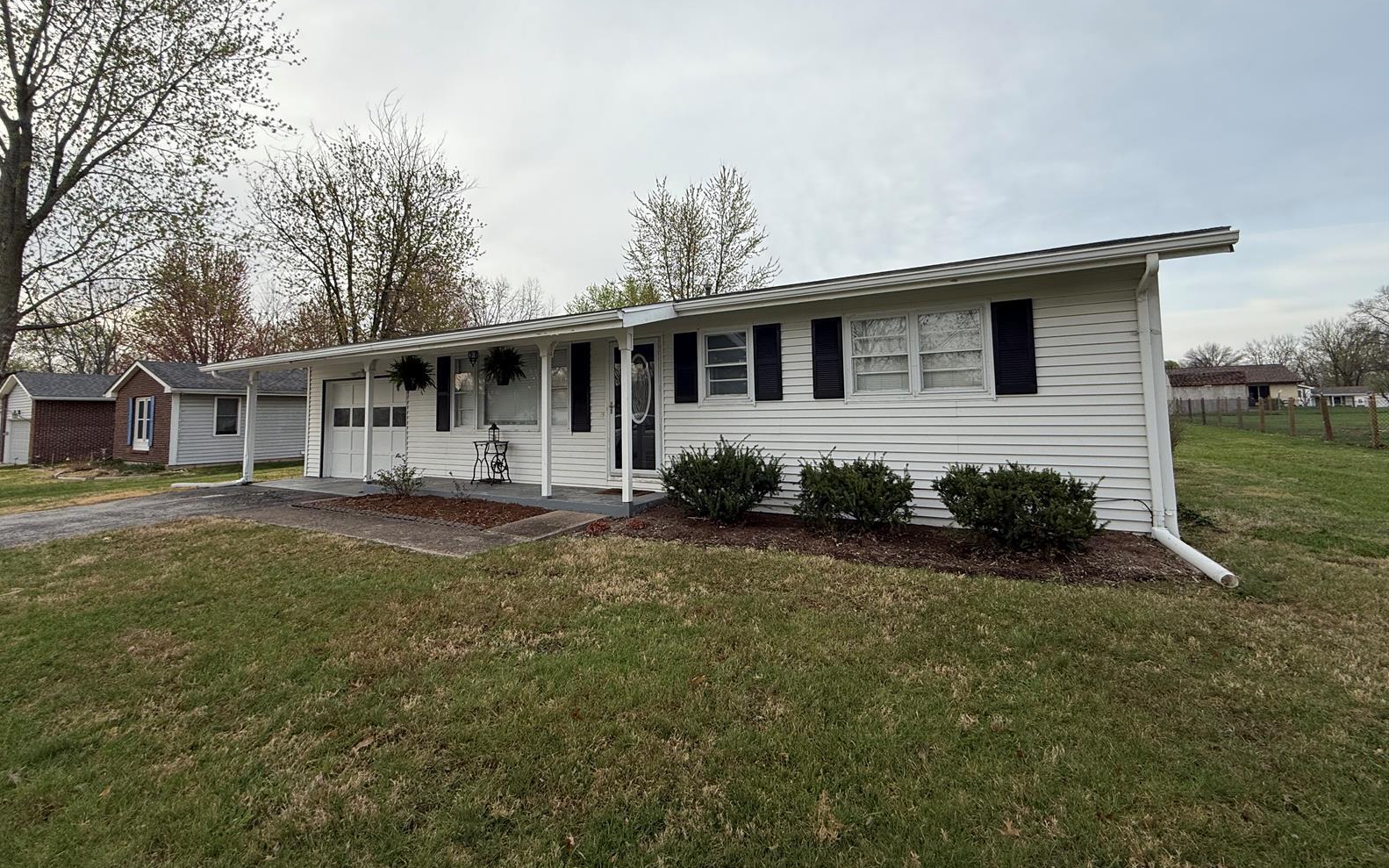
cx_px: 689
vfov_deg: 74.4
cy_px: 377
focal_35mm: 15
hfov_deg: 101.5
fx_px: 568
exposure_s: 1/574
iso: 50
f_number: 2.2
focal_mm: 2.22
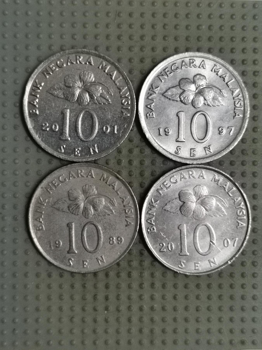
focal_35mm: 52
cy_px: 175
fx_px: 525
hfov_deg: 28.0
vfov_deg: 36.8
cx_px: 131
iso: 250
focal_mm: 4.75
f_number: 1.8
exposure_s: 1/30
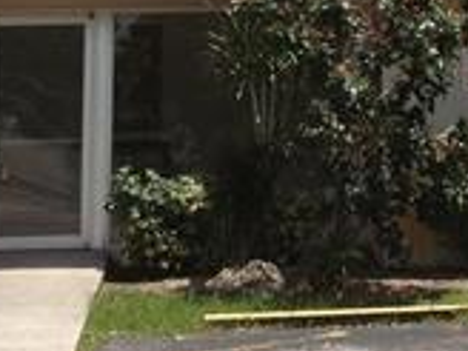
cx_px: 414
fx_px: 2312
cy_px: -300
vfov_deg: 8.3
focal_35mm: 171
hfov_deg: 11.5
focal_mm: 4.28
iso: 64
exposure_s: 1/1577
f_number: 2.4
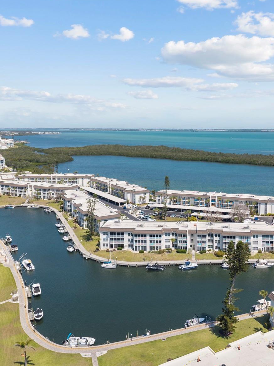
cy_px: 185
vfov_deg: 55.4
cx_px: 191
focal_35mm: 33
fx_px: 348
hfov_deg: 42.2
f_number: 1.8
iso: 130
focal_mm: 8.67
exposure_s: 1/640
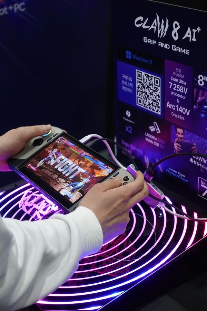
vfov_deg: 28.8
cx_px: 104
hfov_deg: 19.5
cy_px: 156
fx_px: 604
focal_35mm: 70
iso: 1250
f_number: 2.8
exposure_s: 1/80
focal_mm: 25.7
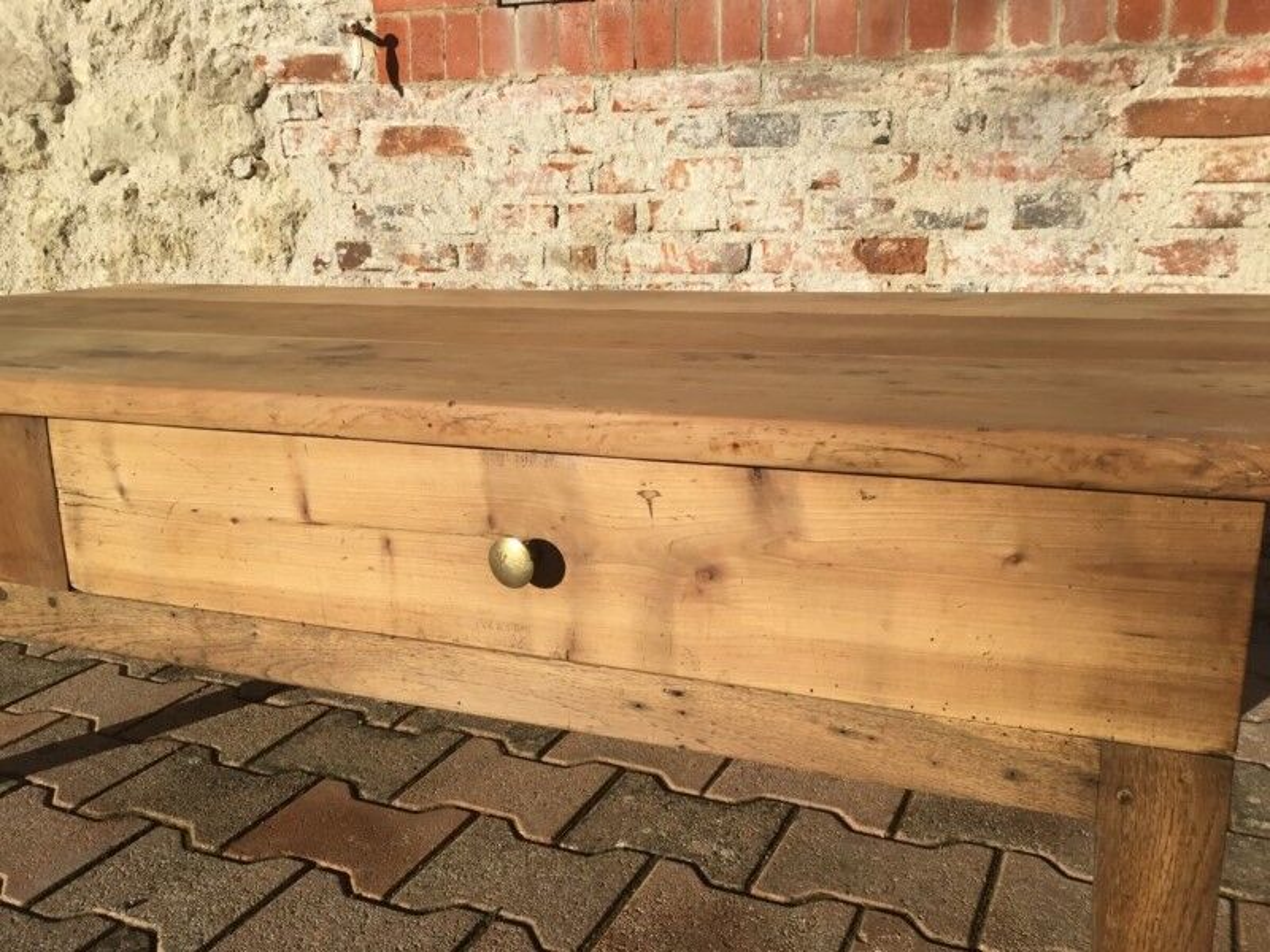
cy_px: 476
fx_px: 1137
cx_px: 635
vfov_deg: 45.4
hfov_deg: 58.4
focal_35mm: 31
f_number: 2.4
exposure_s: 1/2203
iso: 25
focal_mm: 3.3
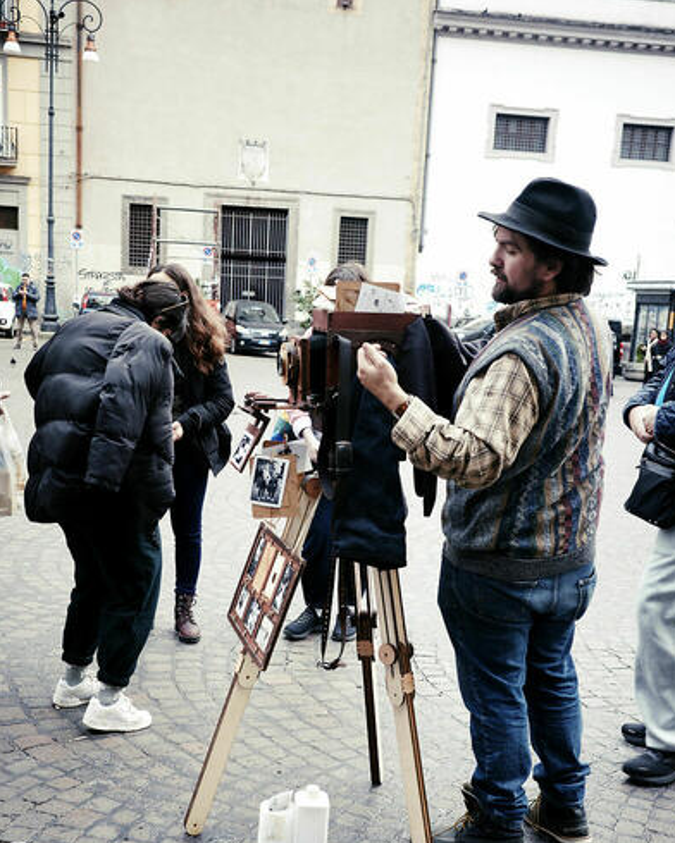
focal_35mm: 46
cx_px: 341
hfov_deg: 32.7
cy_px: 513
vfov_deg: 40.1
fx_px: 1149
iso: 640
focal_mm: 26
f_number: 3.2
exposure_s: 1/160
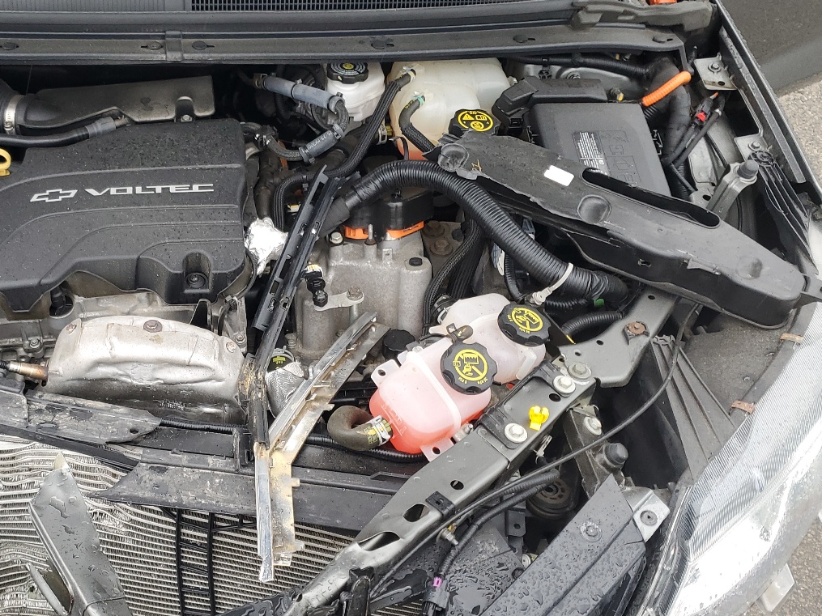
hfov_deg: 44.0
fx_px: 973
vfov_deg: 35.1
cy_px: 294
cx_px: 188
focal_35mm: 41
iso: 50
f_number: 1.5
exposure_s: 1/122
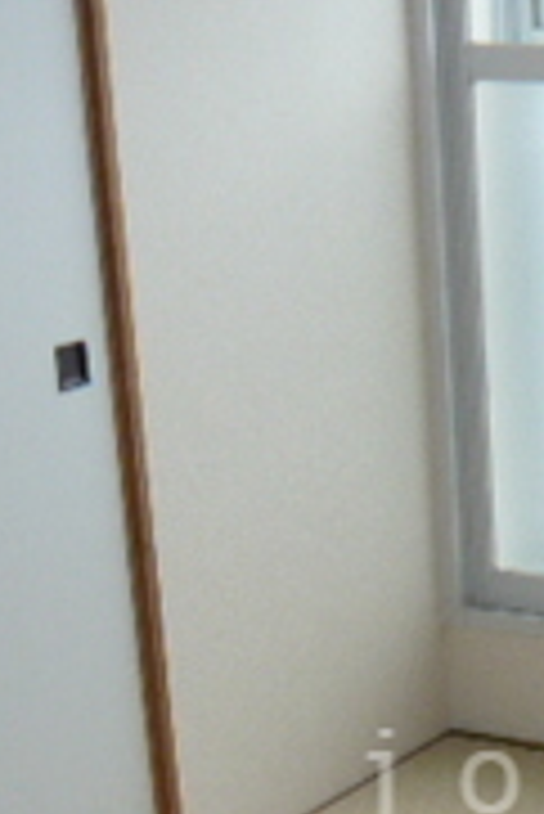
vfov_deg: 19.3
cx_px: 665
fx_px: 2330
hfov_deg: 13.0
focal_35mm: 103
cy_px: 783
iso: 100
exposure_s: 1/125
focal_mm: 4.6
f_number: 2.8
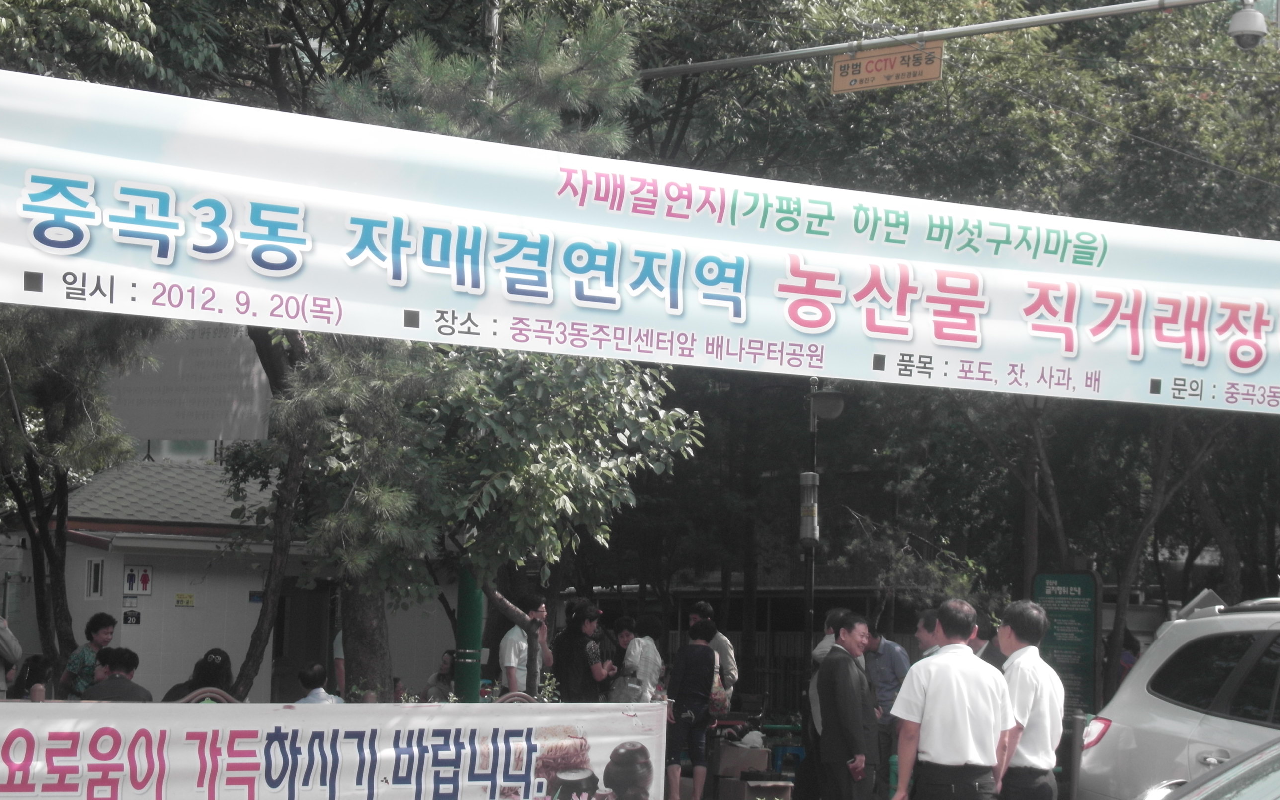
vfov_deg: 16.3
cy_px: 444
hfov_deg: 25.8
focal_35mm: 80
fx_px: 2791
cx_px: 640
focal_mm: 16.1
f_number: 5
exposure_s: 1/250
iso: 80
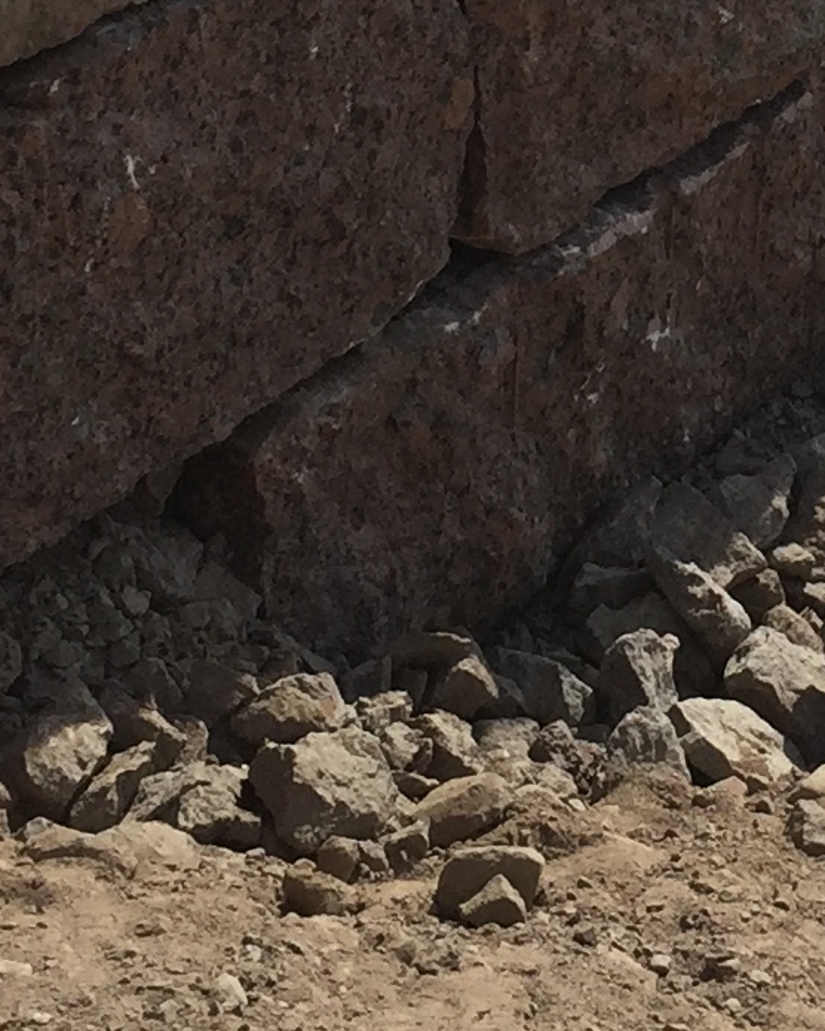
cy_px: -445
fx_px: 4059
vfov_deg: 13.7
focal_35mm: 133
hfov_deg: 11.4
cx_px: 905
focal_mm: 4.15
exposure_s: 1/2639
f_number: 2.2
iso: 32
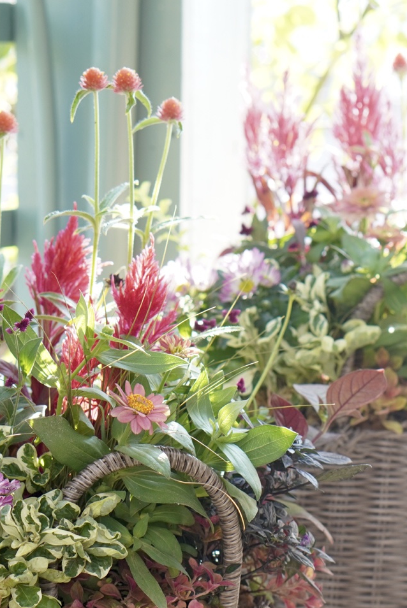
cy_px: 461
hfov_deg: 10.8
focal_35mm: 127
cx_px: 162
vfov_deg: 16.0
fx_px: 2149
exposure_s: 1/80
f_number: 3.5
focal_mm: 50
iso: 200
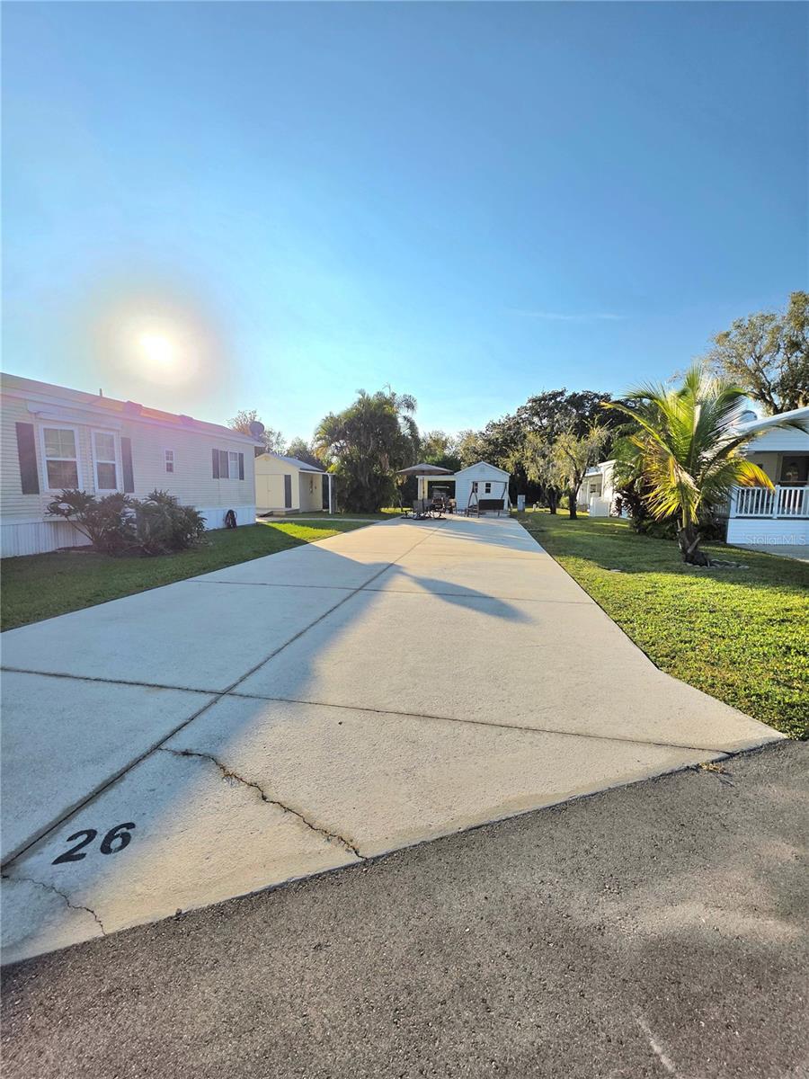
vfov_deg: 106.2
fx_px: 405
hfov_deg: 89.9
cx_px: 404
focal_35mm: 13
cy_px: 540
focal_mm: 2.2
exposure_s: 1/5000
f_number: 1.9
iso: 40
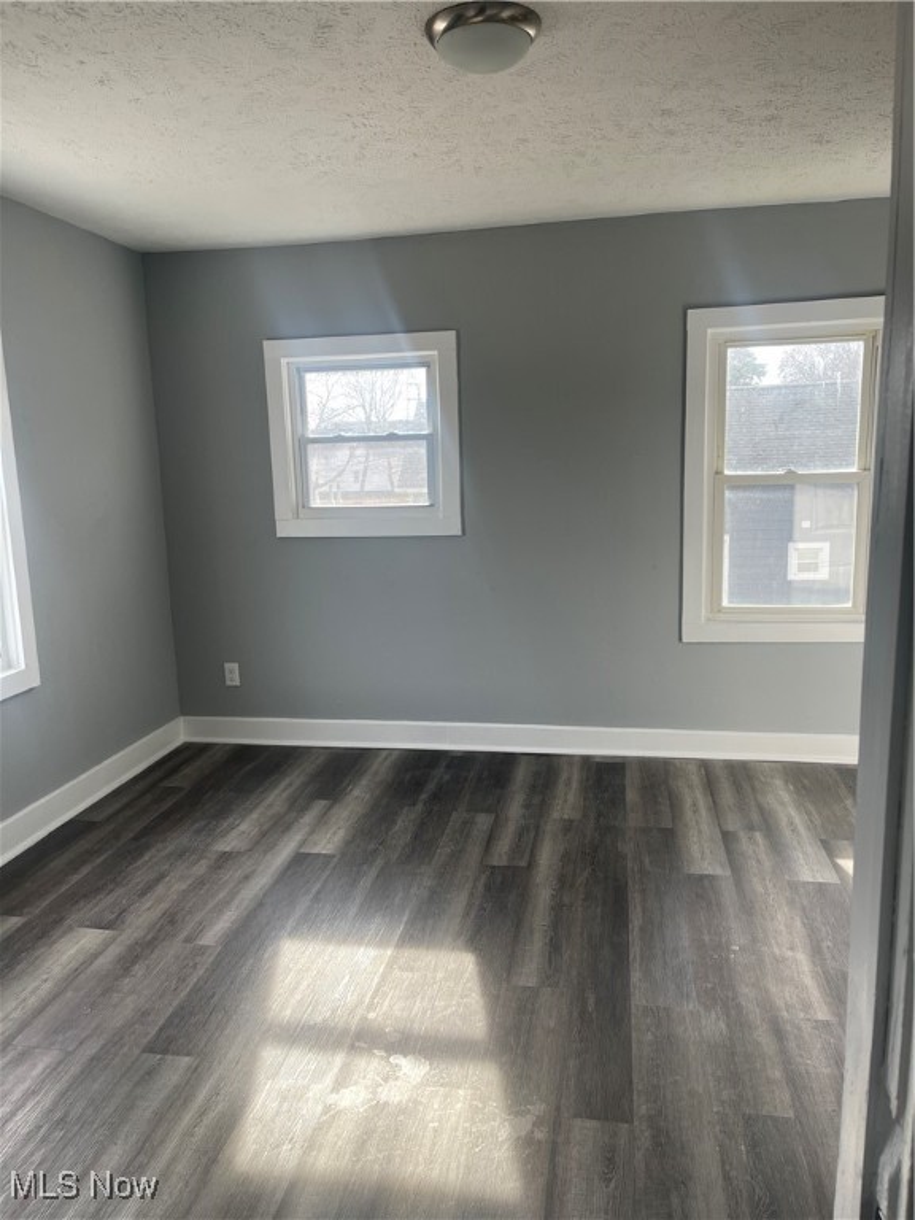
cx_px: 458
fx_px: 916
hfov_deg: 53.1
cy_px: 610
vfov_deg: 67.3
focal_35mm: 26
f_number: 1.6
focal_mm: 5.1
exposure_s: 1/171
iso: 32
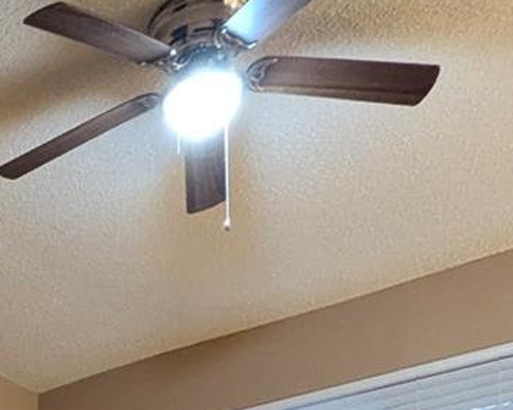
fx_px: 1063
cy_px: 741
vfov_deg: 17.6
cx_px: -171
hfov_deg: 23.6
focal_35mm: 70
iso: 427
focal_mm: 2.35
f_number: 2.2
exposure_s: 1/24
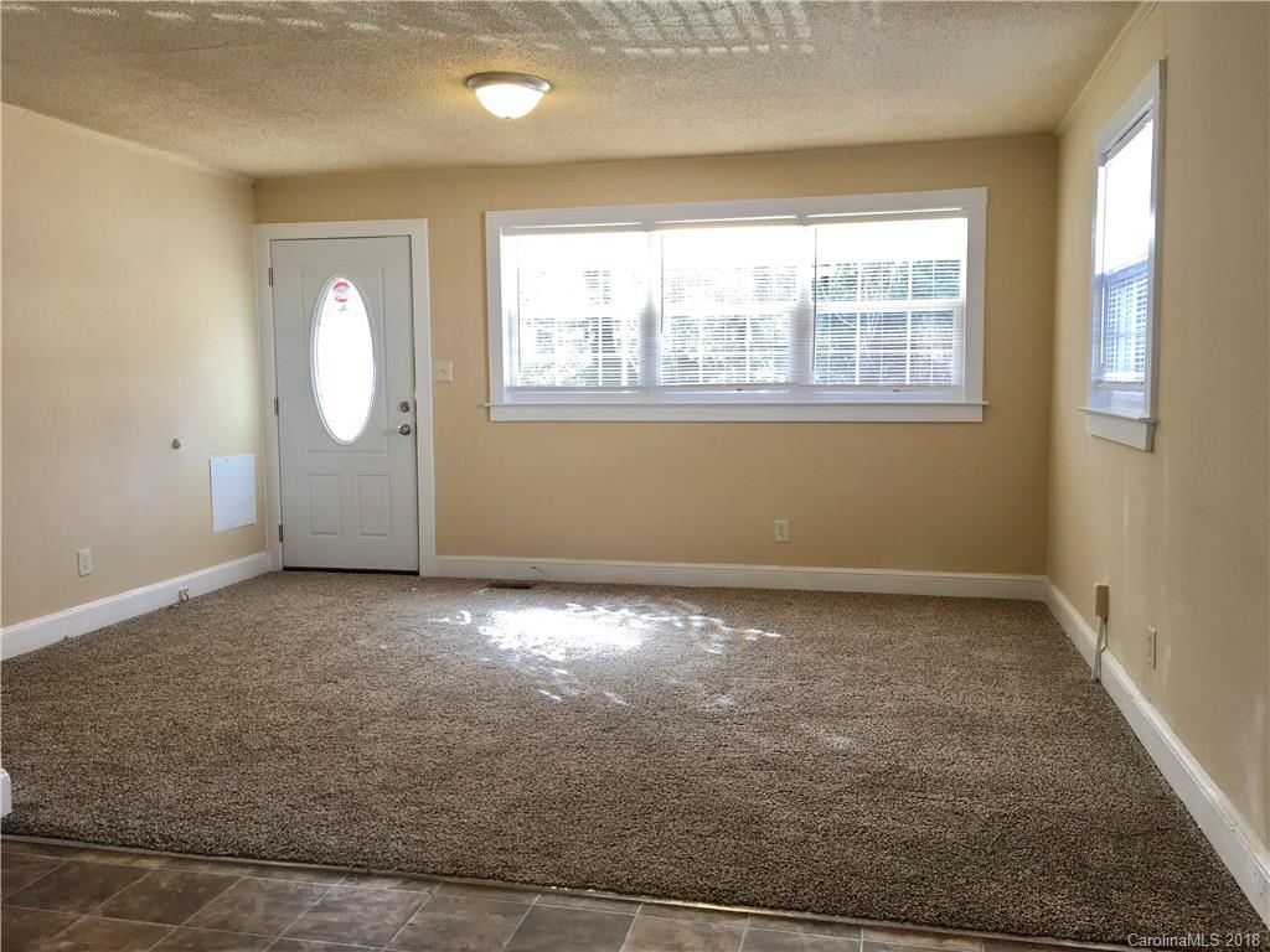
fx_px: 1064
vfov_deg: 48.2
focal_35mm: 29
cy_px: 476
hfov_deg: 61.7
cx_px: 635
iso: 32
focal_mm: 4.15
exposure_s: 1/30
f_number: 2.2
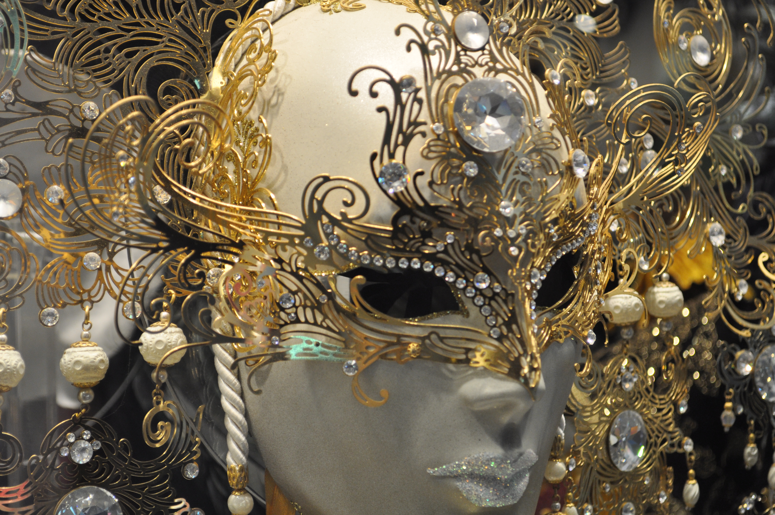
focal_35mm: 82
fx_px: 1774
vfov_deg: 16.5
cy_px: 258
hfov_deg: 24.6
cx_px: 388
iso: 640
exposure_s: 1/60
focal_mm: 55
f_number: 5.6
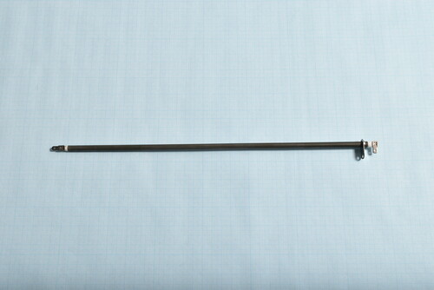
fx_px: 525
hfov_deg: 44.9
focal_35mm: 44
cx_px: 217
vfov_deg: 30.9
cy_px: 145
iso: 400
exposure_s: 1/200
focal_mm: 29
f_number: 16
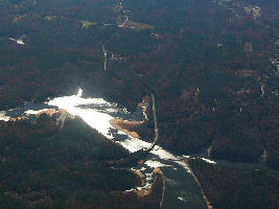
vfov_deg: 18.9
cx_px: 36
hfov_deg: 24.4
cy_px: 78
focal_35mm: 78
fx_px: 628
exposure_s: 1/500
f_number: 5
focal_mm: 5.8
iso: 80
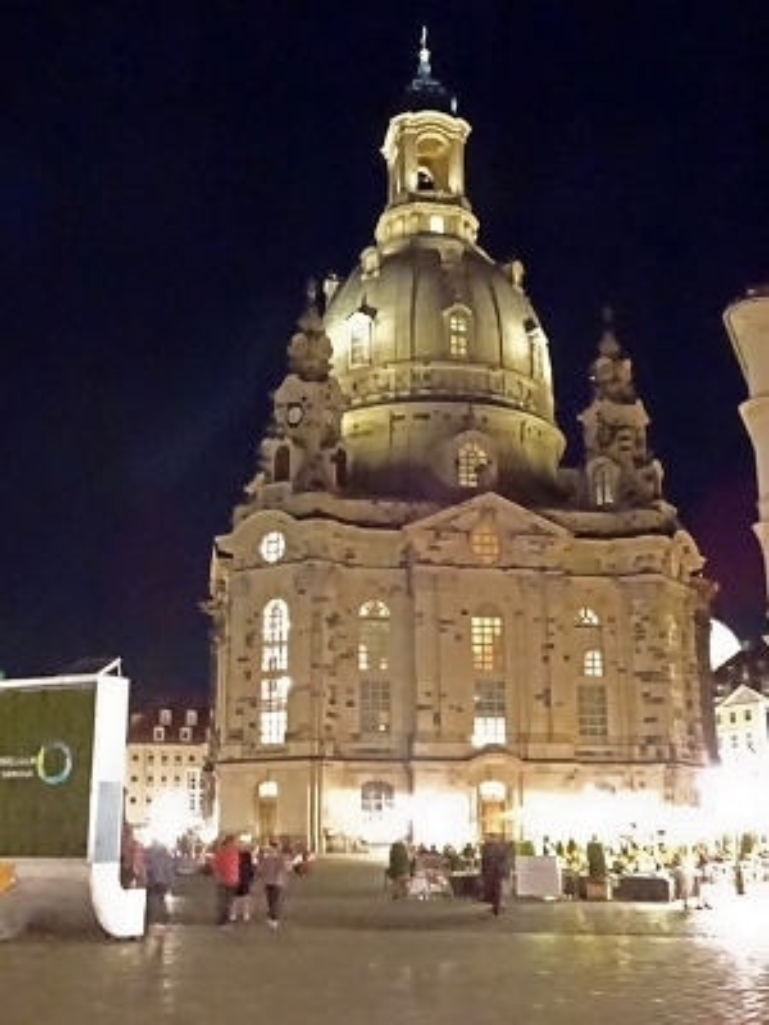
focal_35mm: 37
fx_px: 1096
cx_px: 384
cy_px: 512
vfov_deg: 50.1
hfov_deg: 38.7
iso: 8000
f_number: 4
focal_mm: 6.37
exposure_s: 1/4
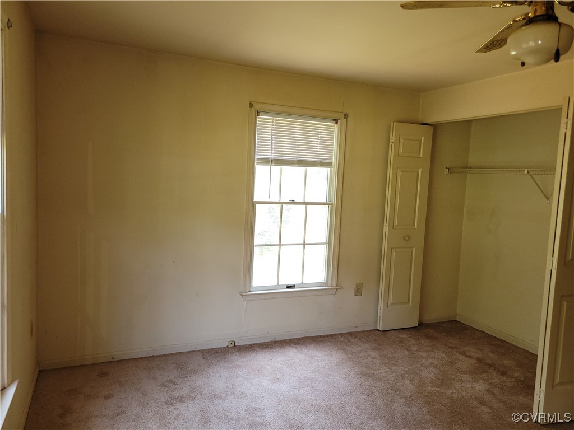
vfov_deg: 53.1
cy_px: 215
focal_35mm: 26
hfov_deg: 67.3
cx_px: 287
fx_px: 431
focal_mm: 5.4
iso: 125
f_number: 1.8
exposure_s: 1/60
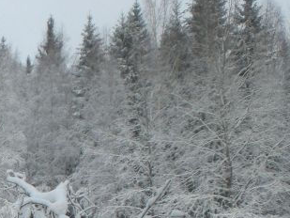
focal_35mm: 126
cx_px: -70
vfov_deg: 11.3
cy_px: 327
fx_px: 1056
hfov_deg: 15.0
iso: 50
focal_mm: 6.3
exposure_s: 1/125
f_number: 3.1
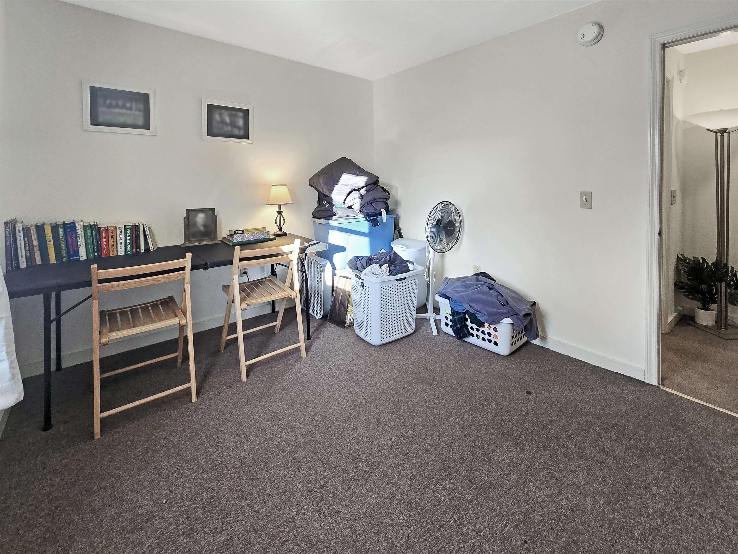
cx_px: 369
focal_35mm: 13
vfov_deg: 89.9
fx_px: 277
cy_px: 277
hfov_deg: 106.2
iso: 160
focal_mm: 2.2
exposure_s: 1/60
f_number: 2.2
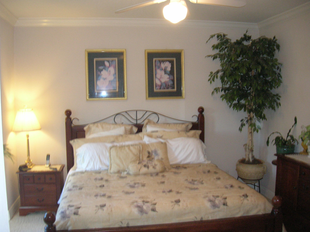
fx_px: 304
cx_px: 155
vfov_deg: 41.7
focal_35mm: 34
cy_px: 116
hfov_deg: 54.0
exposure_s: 1/26
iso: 191
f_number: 2.9
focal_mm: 5.7
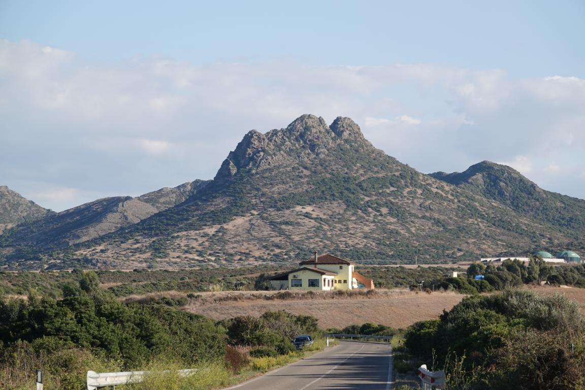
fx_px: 2502
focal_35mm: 154
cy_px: 195
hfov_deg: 13.3
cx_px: 292
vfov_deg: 8.9
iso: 100
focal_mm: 56.39
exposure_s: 1/640
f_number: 4
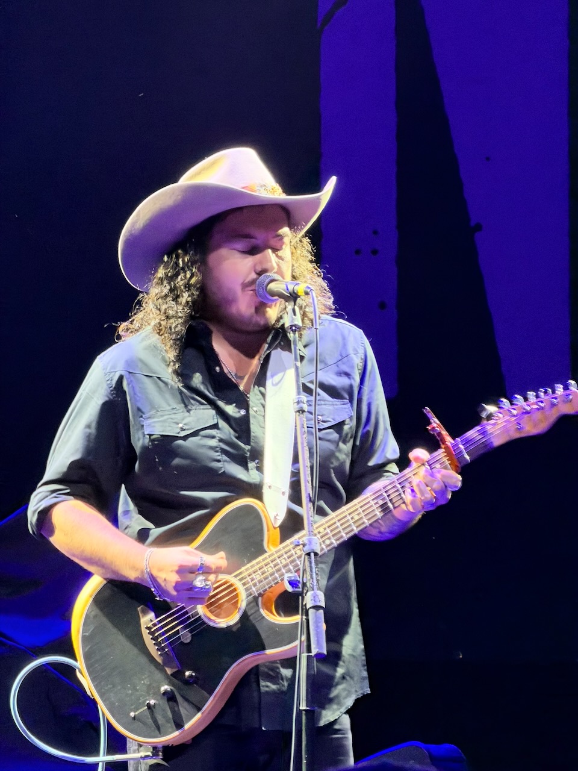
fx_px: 4453
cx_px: 289
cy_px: 386
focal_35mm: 200
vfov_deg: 9.9
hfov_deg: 7.4
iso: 500
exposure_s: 1/40
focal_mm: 16.89
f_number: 2.8
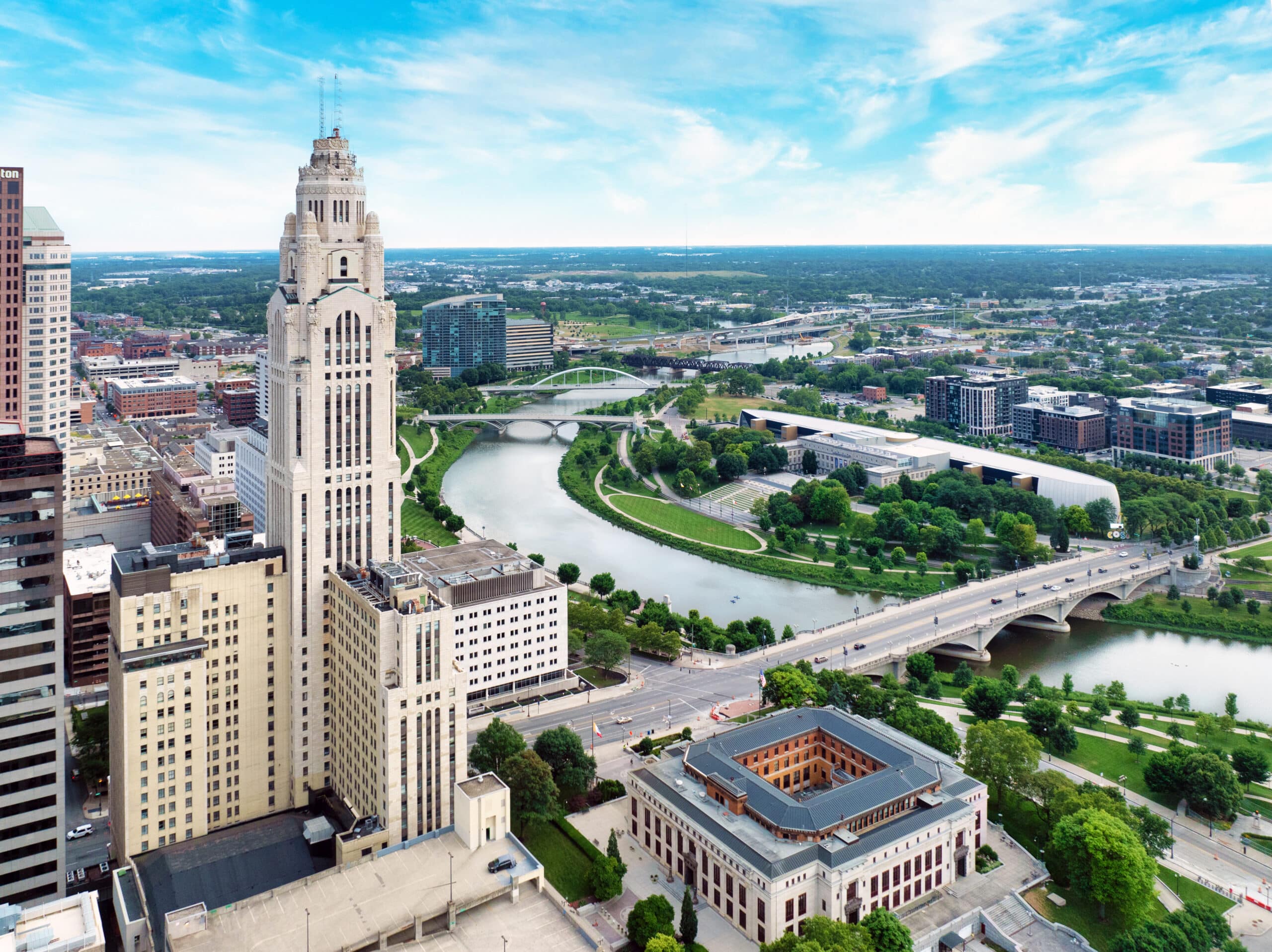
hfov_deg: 71.6
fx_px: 881
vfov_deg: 56.8
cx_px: 636
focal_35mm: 24
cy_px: 476
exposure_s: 1/640
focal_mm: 12.29
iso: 150
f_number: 2.8
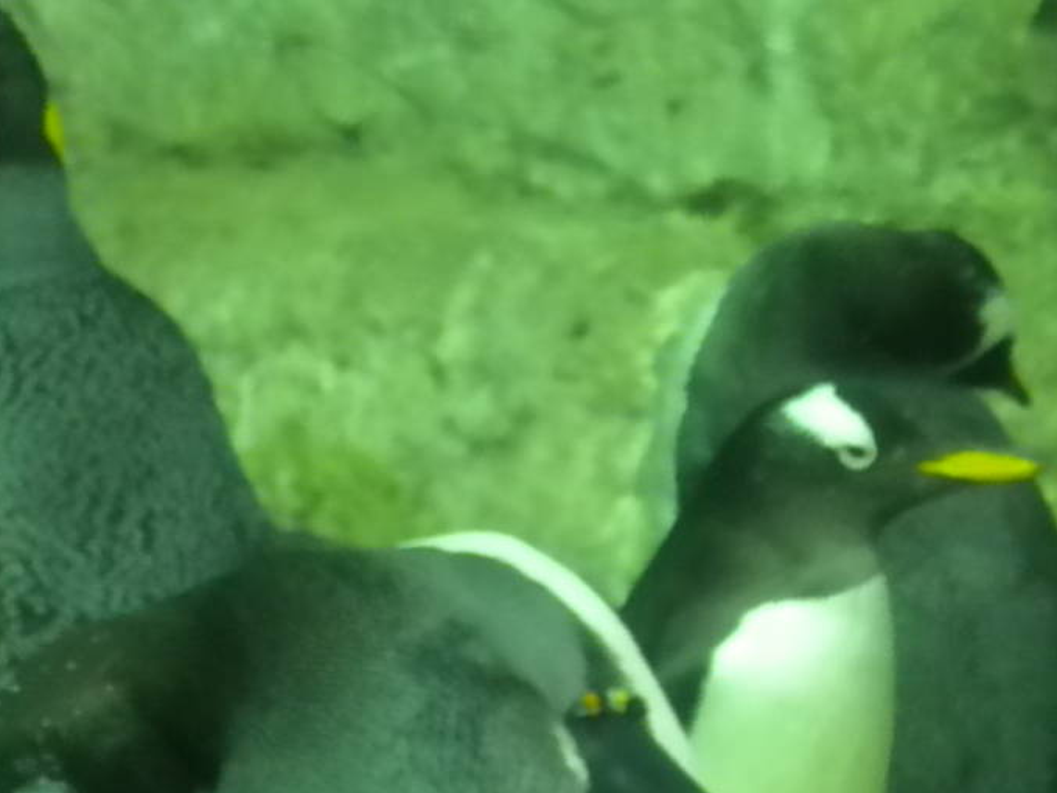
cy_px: 647
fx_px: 17100
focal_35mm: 560
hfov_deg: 3.5
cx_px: 835
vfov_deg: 2.7
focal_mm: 42.1
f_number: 5.2
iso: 640
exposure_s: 1/98.4
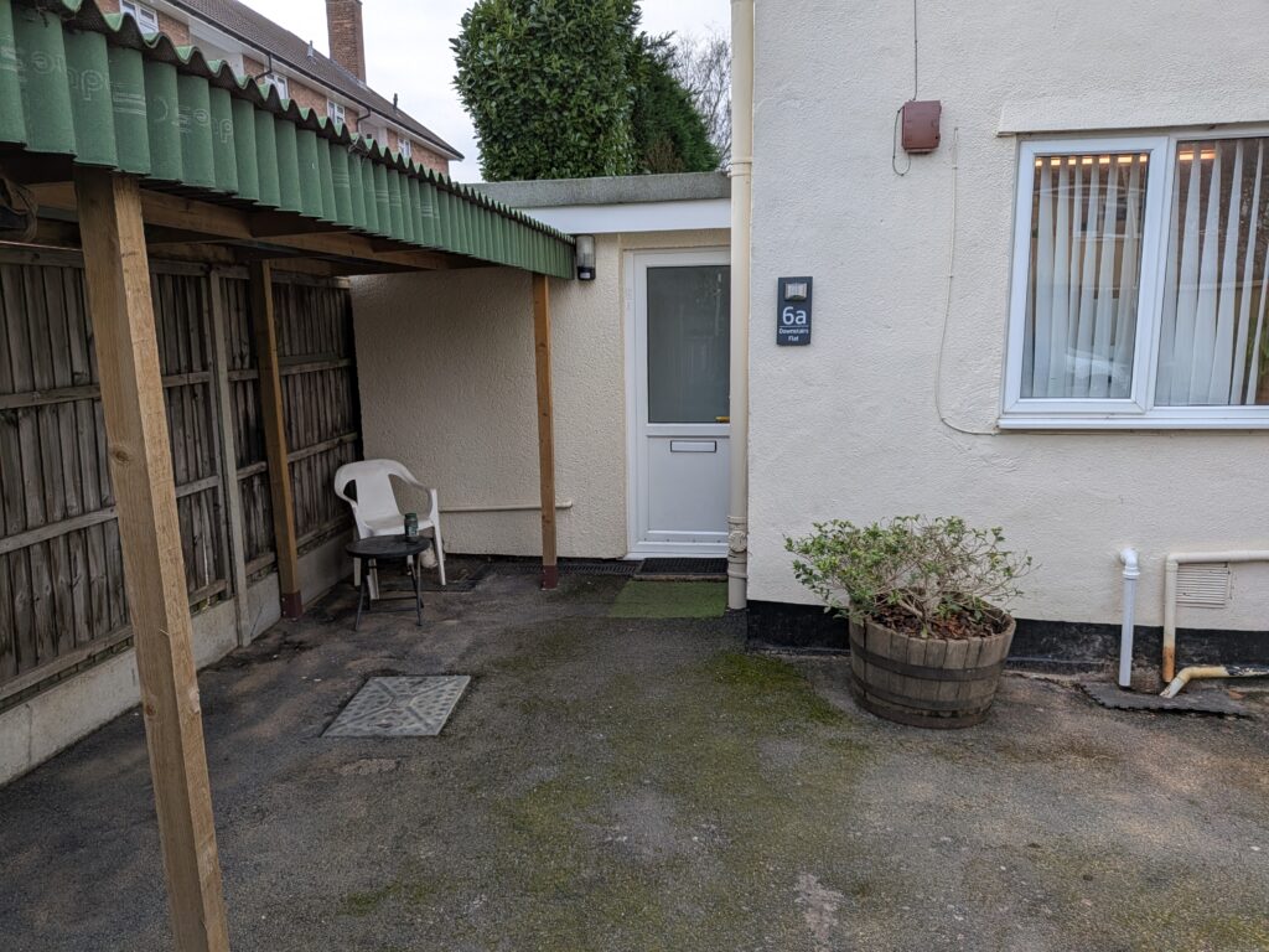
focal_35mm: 24
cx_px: 634
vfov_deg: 56.8
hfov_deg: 71.6
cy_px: 476
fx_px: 880
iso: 41
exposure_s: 1/810
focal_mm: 4.53
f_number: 1.7
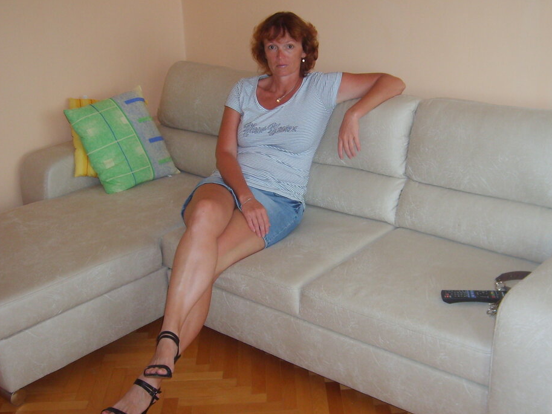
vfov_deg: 31.5
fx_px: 734
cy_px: 203
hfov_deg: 41.1
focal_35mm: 46
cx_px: 328
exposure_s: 1/45
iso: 100
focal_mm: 5.8
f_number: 2.8
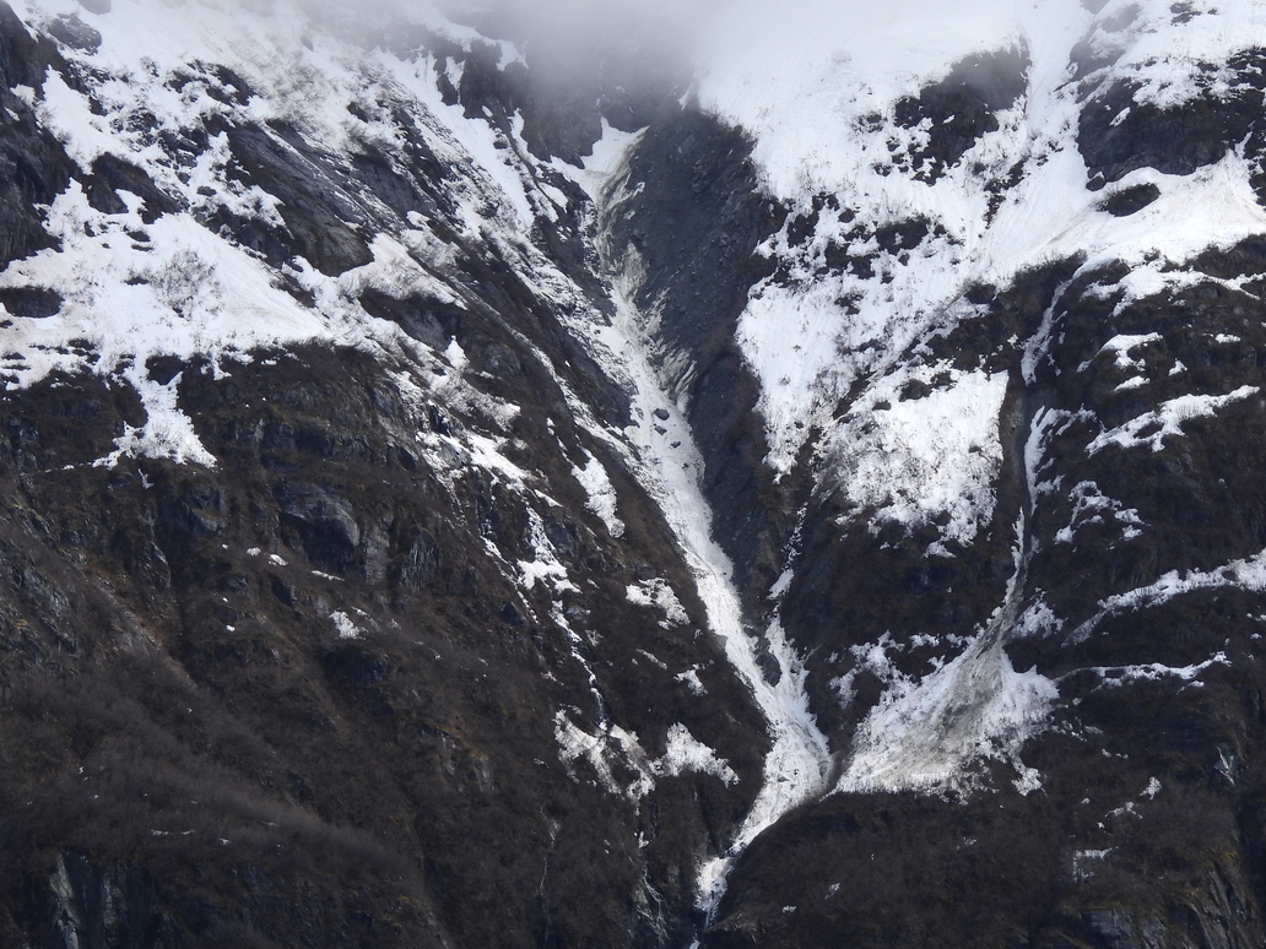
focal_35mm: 273
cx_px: 743
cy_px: 424
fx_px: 9984
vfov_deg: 5.4
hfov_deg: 7.3
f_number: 4.5
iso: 100
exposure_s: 1/1250
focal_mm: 39.3
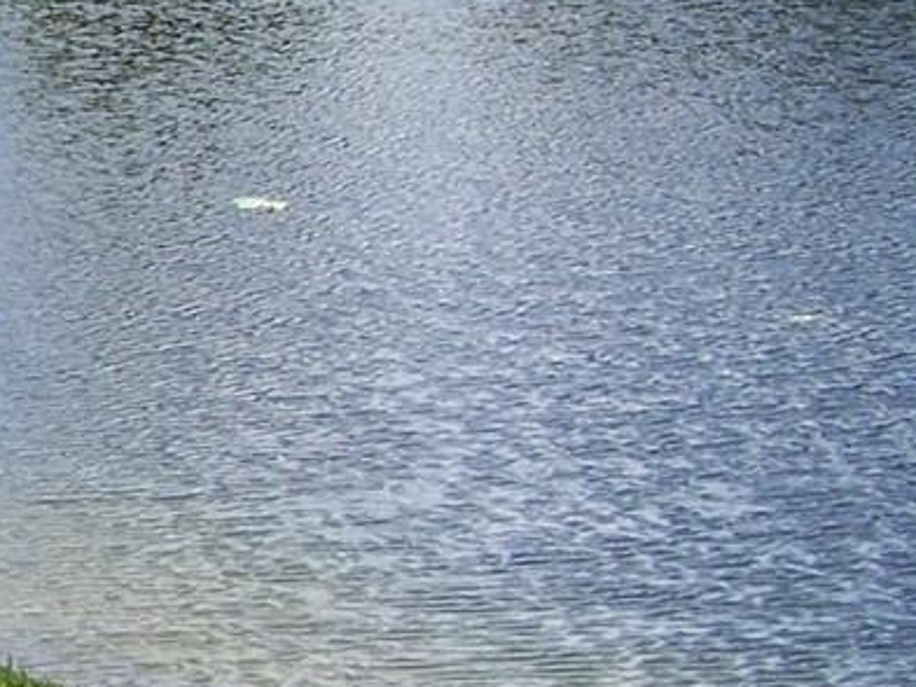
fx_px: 4102
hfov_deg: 11.5
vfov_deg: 9.6
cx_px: -888
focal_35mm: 155
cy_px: 367
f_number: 4
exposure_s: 1/400
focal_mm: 6.3
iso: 64
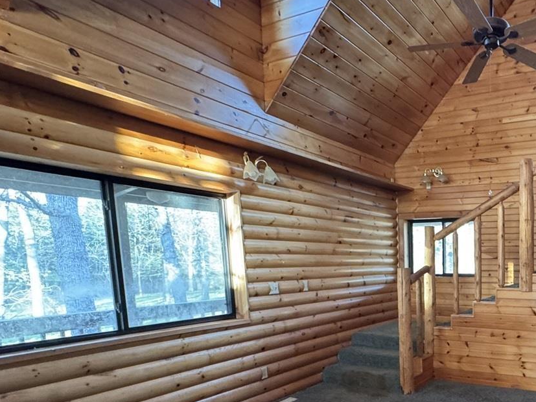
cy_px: 305
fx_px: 403
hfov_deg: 58.3
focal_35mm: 26
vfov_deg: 50.7
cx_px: 476
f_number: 2.2
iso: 640
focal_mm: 2.22
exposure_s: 1/60
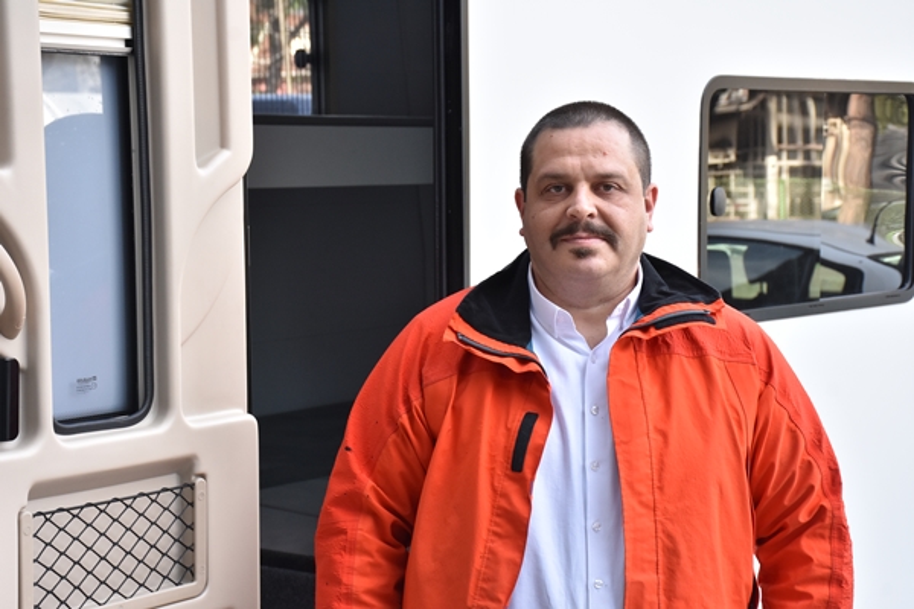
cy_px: 304
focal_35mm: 78
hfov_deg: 26.0
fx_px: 1980
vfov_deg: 17.5
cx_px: 457
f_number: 8
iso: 800
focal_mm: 52
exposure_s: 1/250
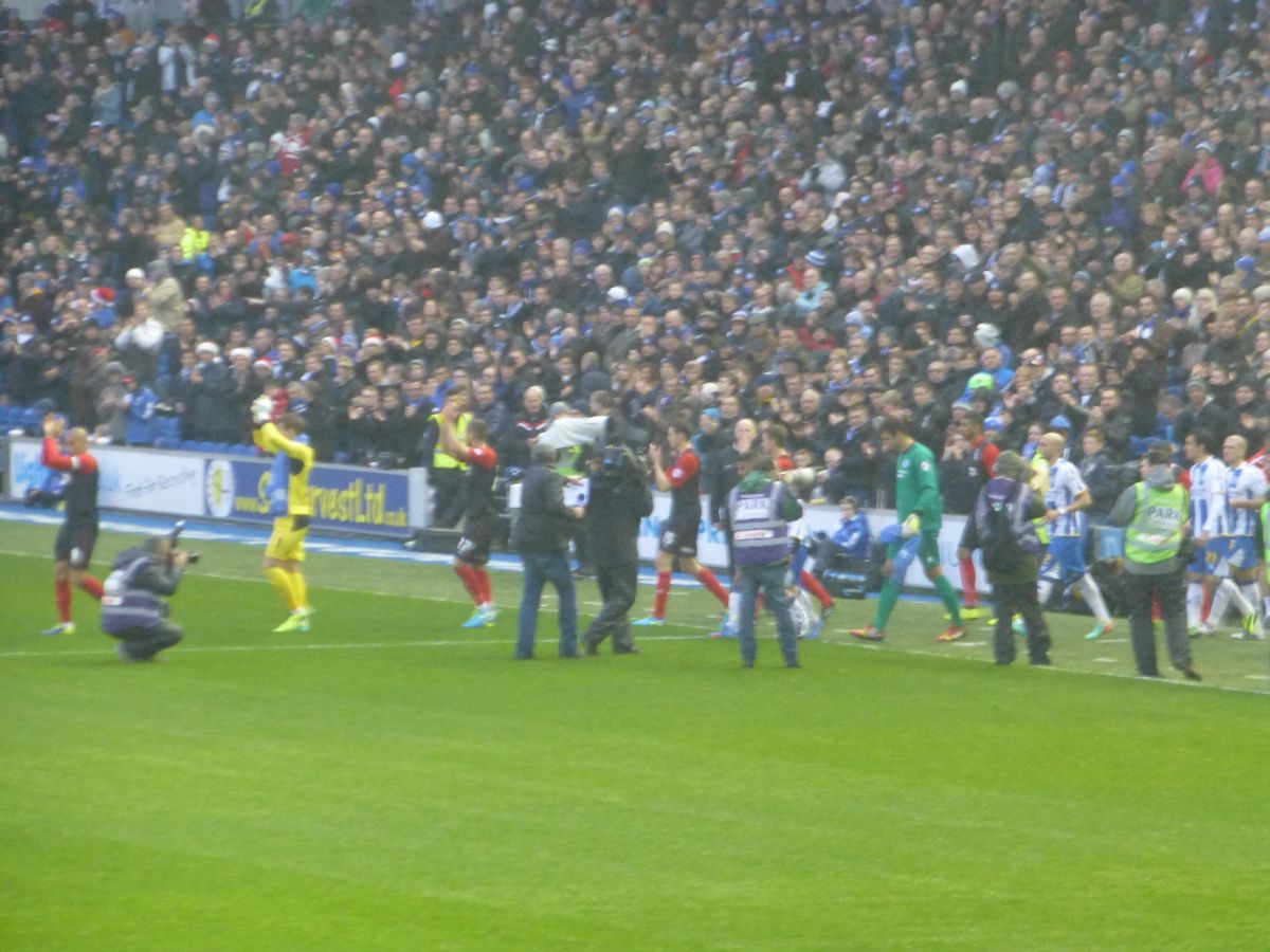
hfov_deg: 7.5
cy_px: 476
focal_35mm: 265
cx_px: 635
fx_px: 9722
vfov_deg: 5.6
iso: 800
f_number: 5.8
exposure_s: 1/30
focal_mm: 47.3
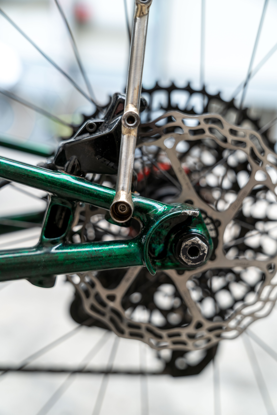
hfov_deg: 35.9
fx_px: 427
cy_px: 208
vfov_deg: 51.9
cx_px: 138
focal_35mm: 37
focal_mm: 37
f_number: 2.8
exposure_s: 1/60
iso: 250
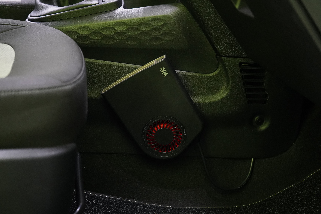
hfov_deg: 28.8
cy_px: 107
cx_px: 160
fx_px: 624
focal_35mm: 70
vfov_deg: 19.5
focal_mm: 70
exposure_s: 1/20
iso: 4000
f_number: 5.6
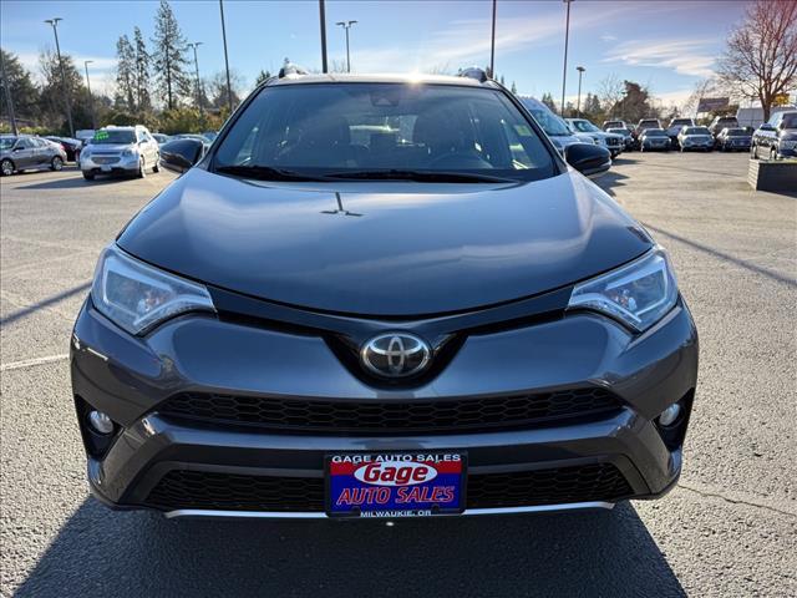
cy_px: 299
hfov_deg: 71.6
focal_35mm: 24
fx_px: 553
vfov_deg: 56.8
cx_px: 398
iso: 80
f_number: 1.78
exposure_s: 1/1139
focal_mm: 6.76
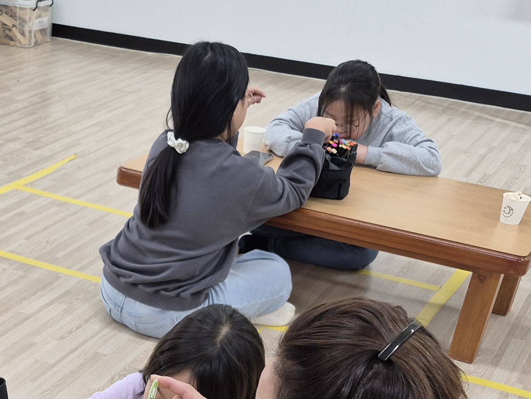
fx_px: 966
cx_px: 23
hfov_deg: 29.1
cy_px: 460
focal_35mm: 63
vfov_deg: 21.8
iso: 125
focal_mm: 5.4
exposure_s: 1/120
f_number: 1.8
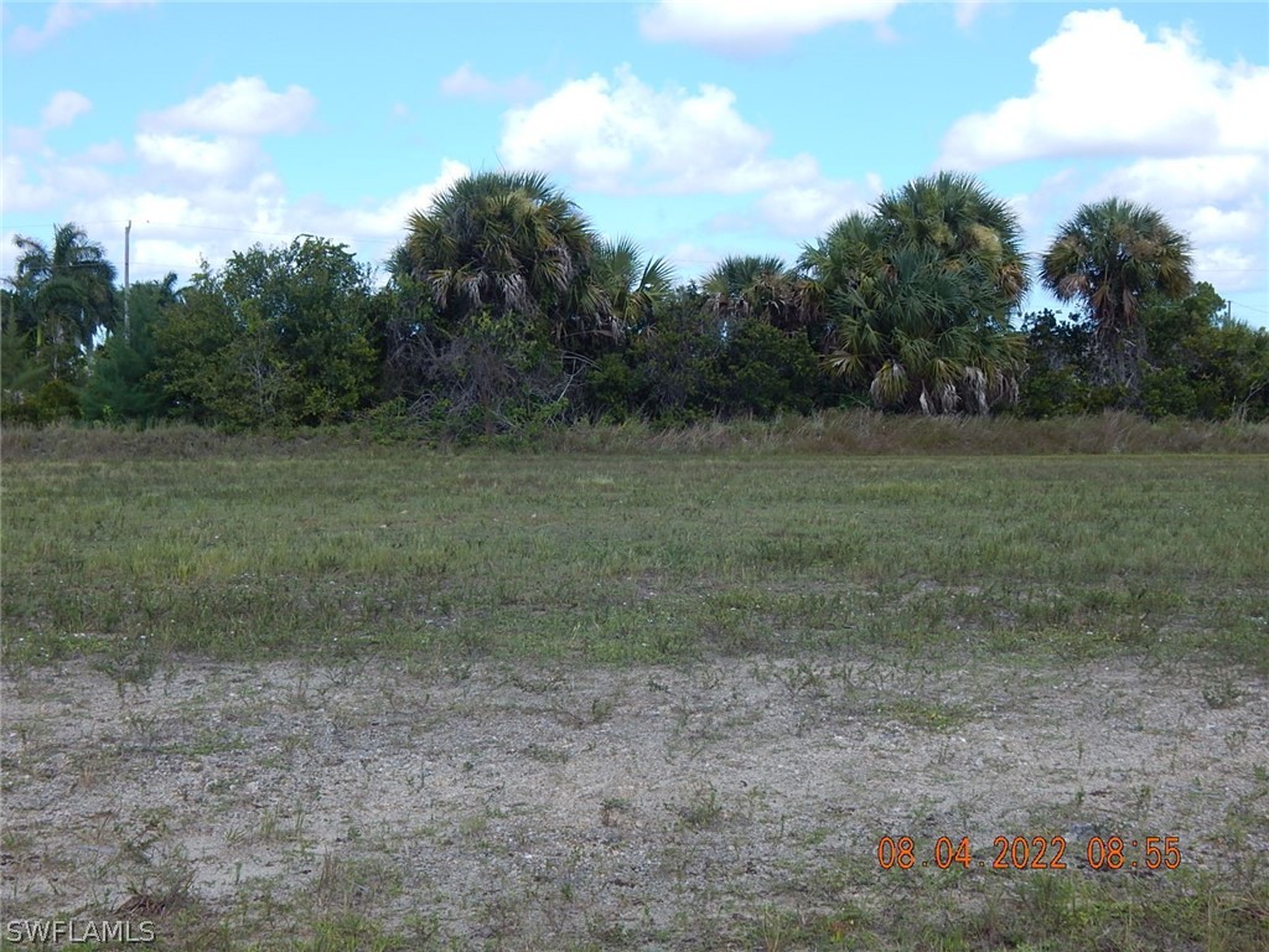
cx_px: 634
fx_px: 1980
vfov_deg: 27.0
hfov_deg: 35.5
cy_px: 476
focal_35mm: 54
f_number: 3.8
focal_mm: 9.7
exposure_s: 1/640
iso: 125
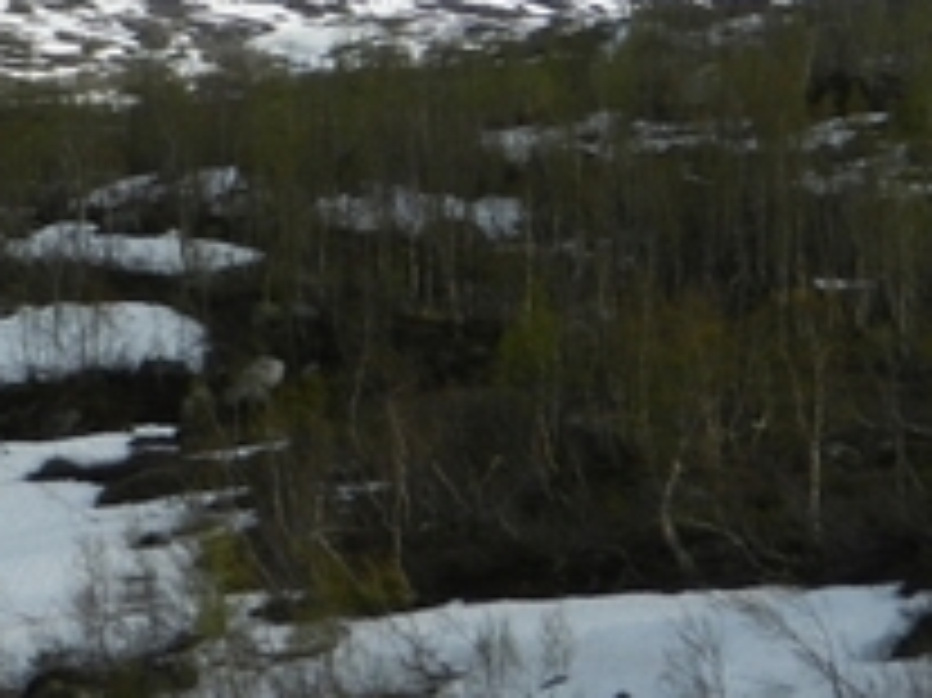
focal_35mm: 174
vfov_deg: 8.5
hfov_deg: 11.3
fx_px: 4682
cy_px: 36
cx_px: 725
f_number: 4.5
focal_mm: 10.9
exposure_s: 1/1600
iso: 160
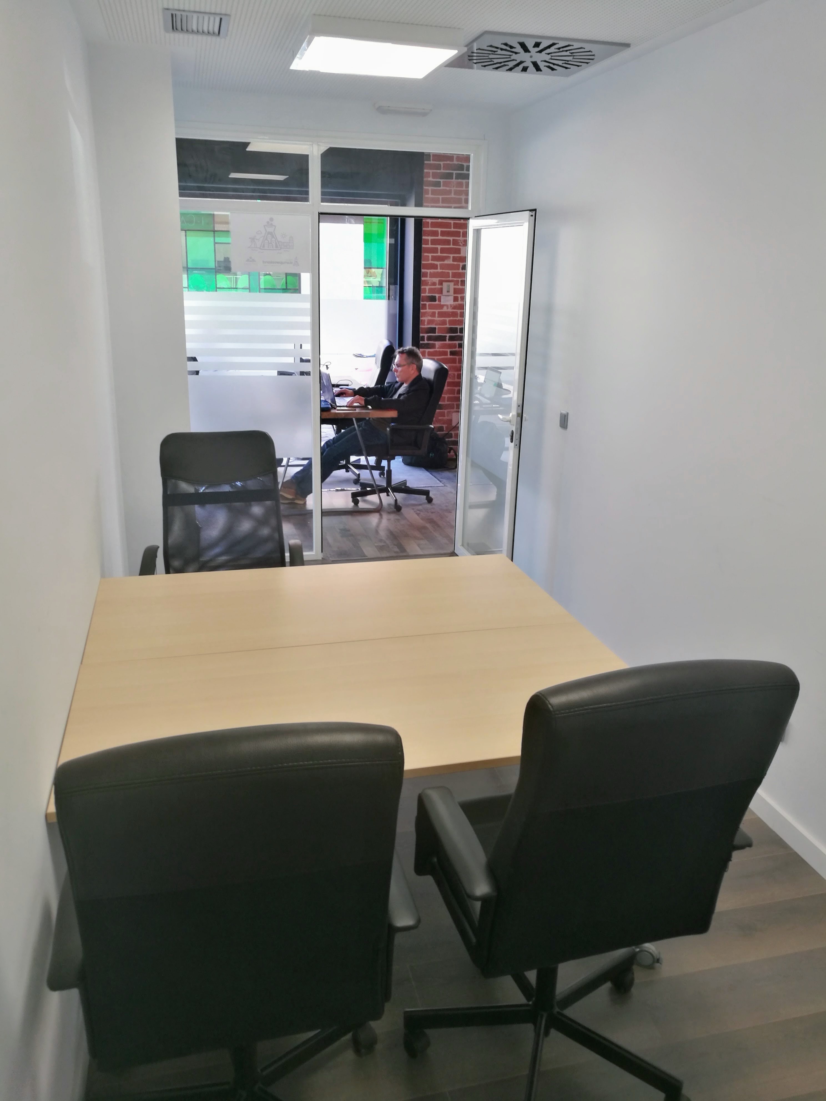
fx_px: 859
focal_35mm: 27
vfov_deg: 65.3
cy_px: 550
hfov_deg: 51.4
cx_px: 413
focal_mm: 4.5
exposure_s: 1/50
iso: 100
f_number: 2.2
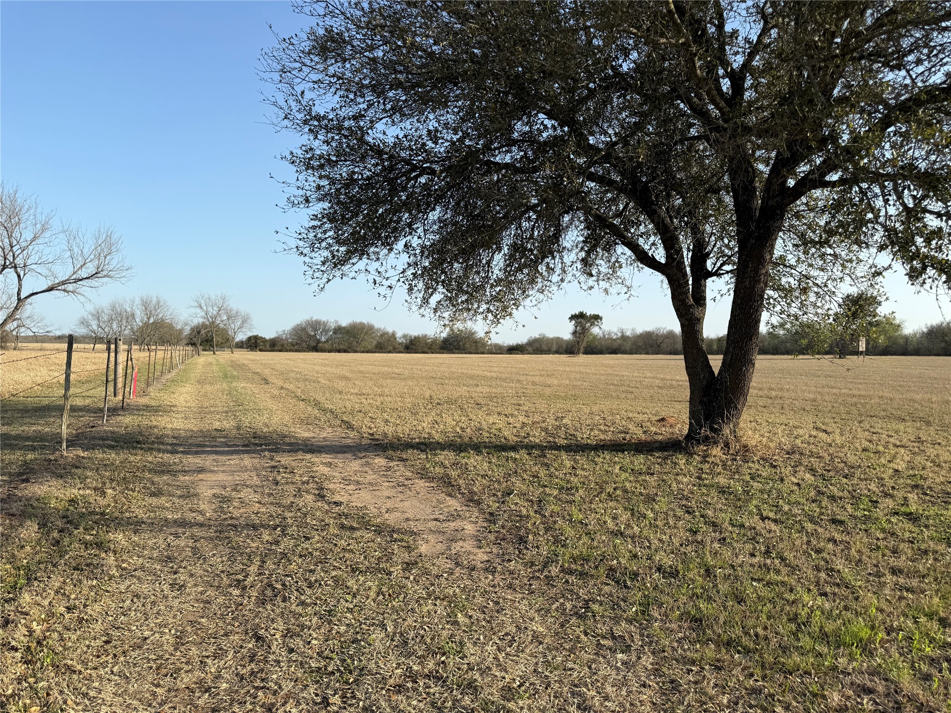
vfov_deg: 56.8
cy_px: 356
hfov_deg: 71.6
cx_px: 476
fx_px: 659
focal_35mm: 24
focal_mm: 6.76
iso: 80
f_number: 1.78
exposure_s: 1/2703
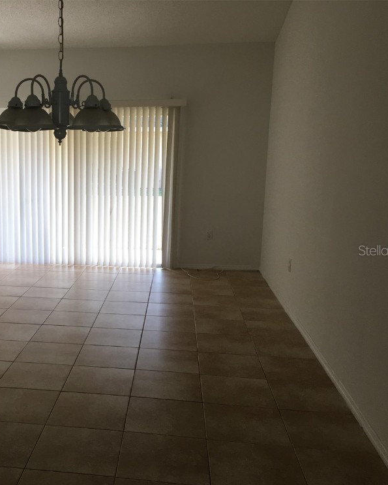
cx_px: 86
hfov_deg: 37.1
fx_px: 559
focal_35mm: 39
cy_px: 250
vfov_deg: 46.8
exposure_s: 1/120
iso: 64
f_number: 2.2
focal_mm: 4.15
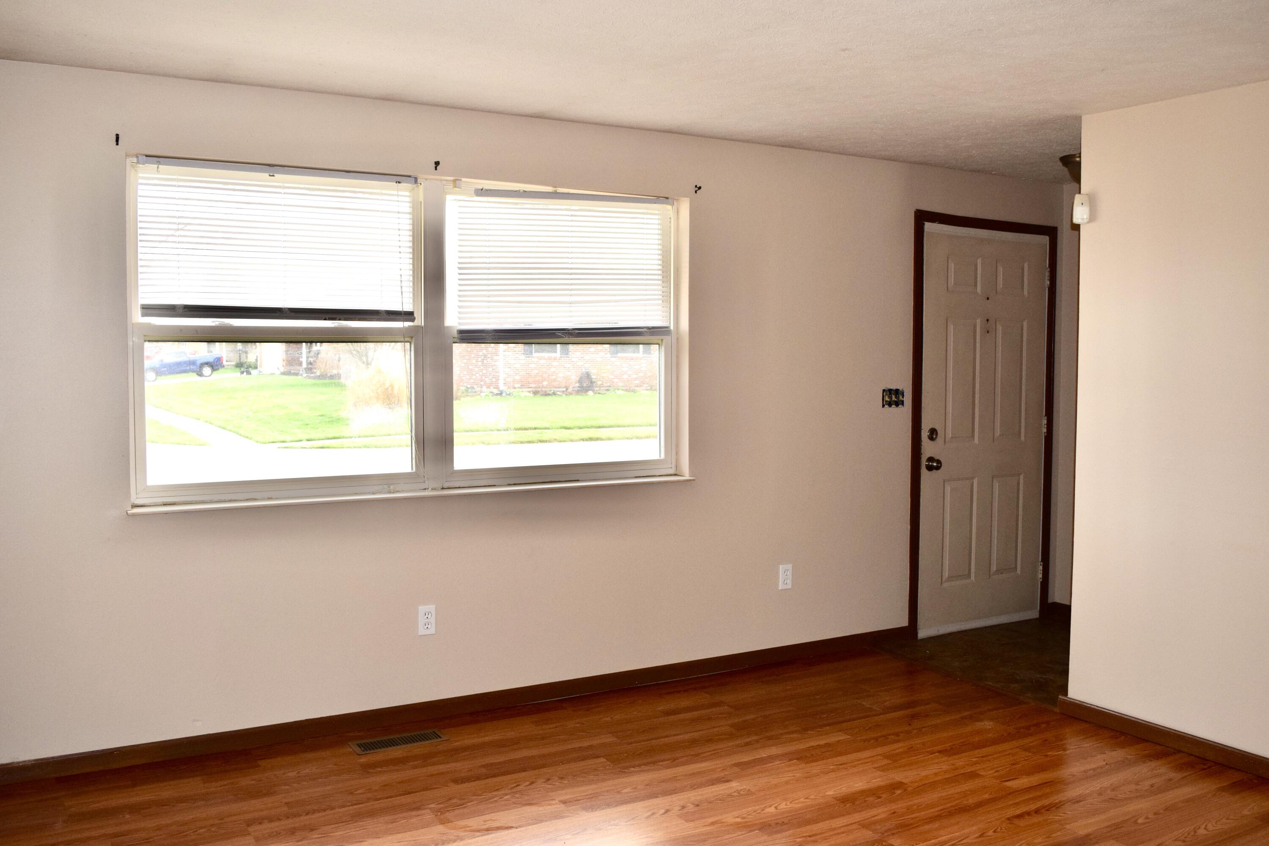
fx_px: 1163
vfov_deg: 40.0
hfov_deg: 57.2
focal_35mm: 33
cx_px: 634
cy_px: 423
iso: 560
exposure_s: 1/125
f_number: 5.6
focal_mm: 22
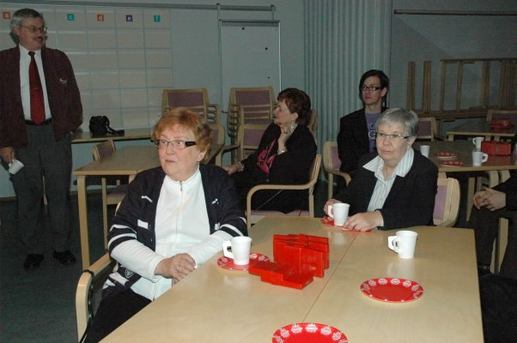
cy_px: 172
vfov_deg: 32.9
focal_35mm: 40
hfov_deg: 48.0
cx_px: 258
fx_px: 581
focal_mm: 27
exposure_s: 1/60
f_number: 7.1
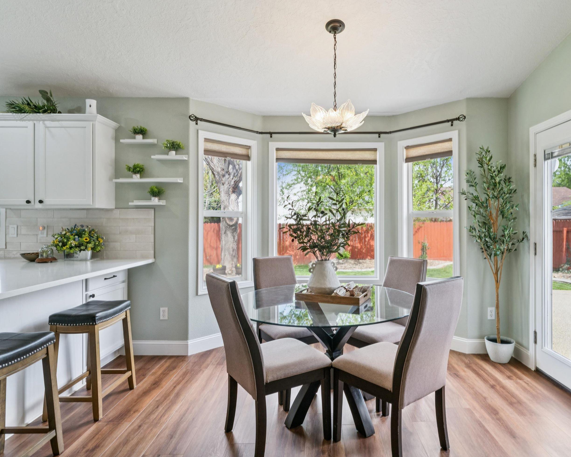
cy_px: 223
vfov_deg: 65.4
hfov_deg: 77.2
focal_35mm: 21
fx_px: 356
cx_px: 321
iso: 400
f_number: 13
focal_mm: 17.9
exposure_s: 1/30
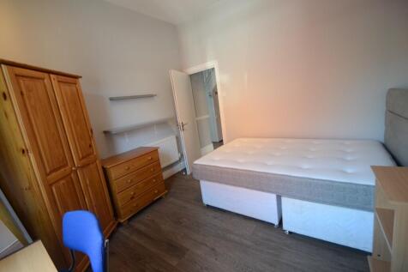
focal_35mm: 15
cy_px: 136
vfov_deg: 77.3
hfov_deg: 100.4
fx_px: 170
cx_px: 204
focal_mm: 10
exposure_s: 1/40
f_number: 3.5
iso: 400
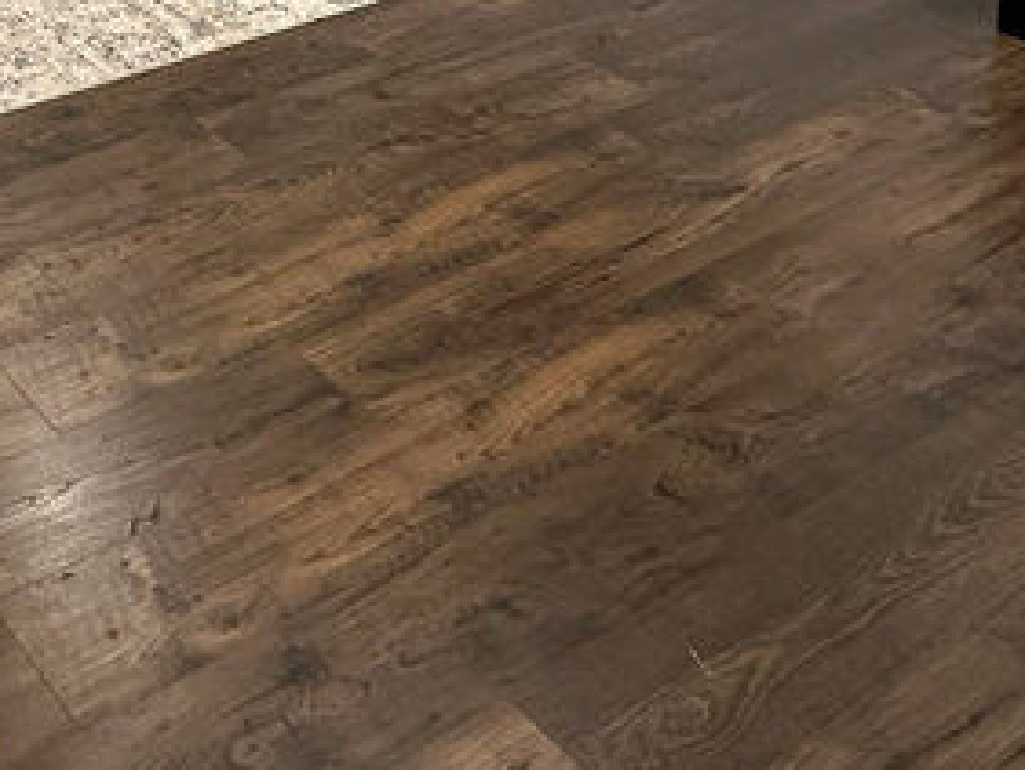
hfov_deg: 32.0
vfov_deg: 22.4
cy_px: -442
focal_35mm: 51
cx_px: -164
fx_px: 1511
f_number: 2.2
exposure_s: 1/60
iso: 200
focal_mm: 2.22
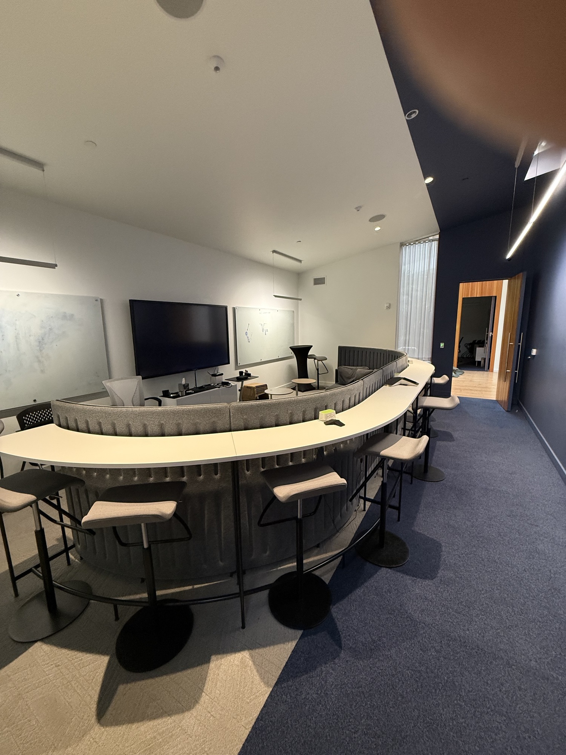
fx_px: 305
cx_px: 283
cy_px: 378
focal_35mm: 14
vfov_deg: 102.1
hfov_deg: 85.7
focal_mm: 2.22
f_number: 2.2
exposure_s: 1/75
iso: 320
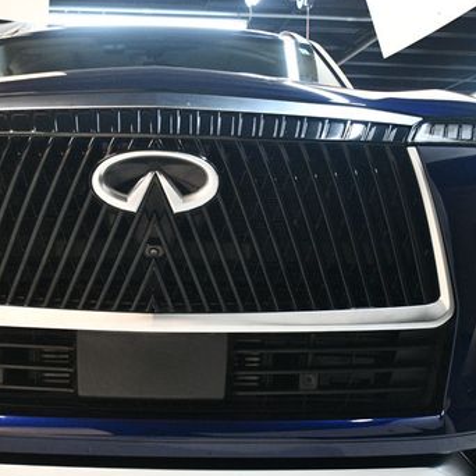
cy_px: 291
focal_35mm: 54
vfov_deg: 31.5
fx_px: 840
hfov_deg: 31.3
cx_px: 145
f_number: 3.8
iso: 3200
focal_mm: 23
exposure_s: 1/125
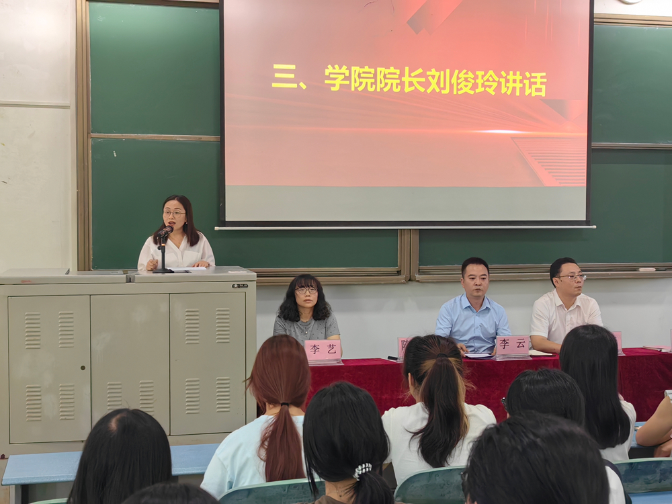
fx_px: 990
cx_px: 336
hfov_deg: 37.5
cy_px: 252
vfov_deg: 28.6
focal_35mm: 51
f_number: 1.4
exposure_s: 1/100
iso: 125
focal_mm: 5.75
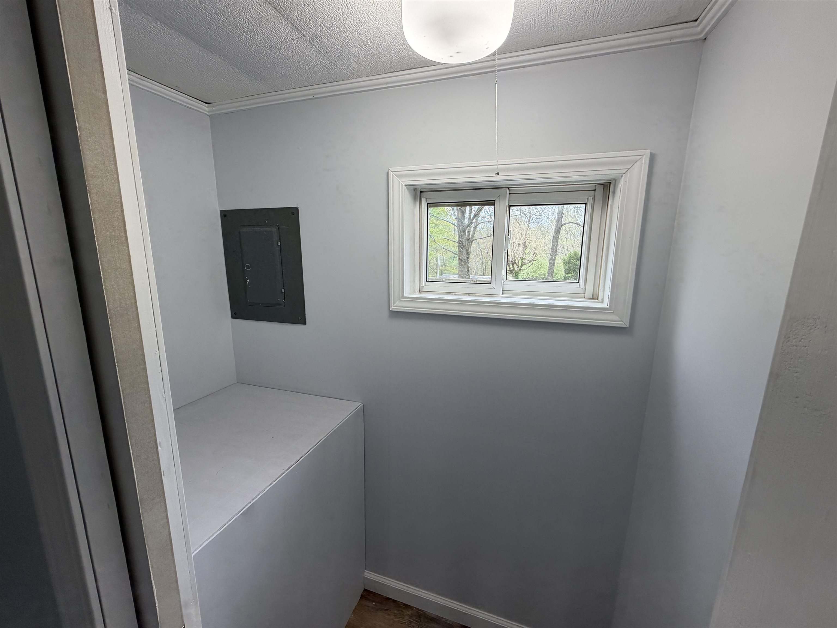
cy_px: 314
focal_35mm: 14
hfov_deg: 102.1
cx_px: 418
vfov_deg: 85.7
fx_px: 339
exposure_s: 1/120
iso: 50
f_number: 2.2
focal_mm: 2.22
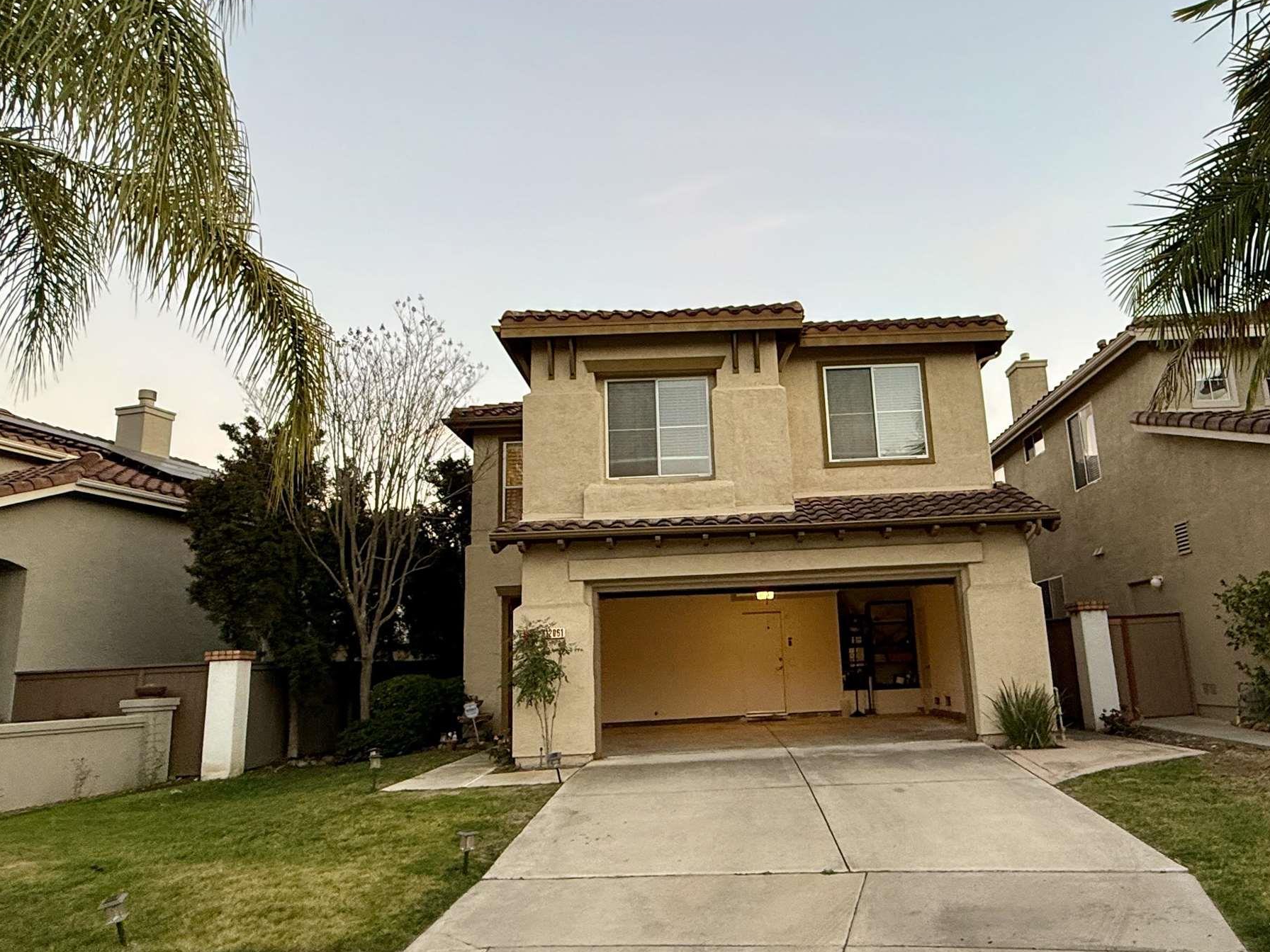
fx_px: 881
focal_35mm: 24
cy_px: 489
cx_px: 746
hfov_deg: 71.0
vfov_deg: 56.8
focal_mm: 2.22
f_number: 2.2
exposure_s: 1/99
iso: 200
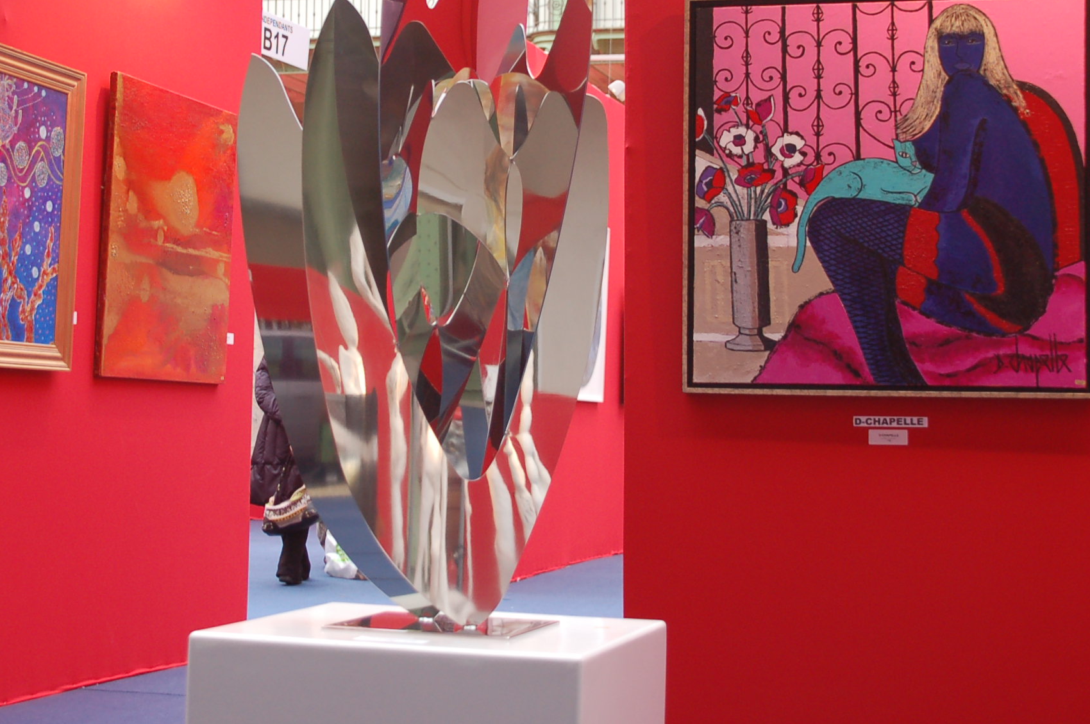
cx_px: 458
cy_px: 243
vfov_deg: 19.6
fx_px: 2087
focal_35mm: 69
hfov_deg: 29.2
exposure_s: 1/80
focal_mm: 26
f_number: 4.5
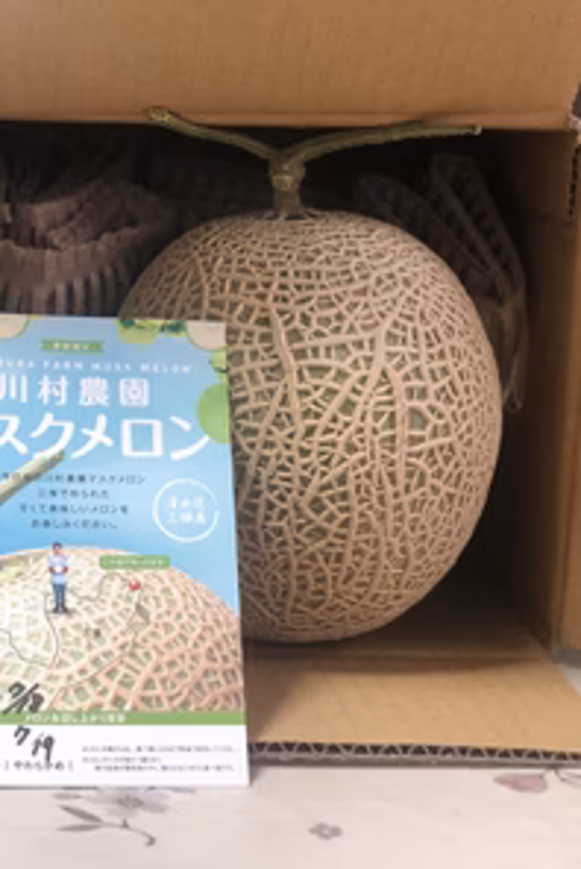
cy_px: 432
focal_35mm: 73
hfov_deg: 18.4
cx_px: 47
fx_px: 1763
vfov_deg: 27.7
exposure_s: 1/33
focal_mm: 6
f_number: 2.4
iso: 80
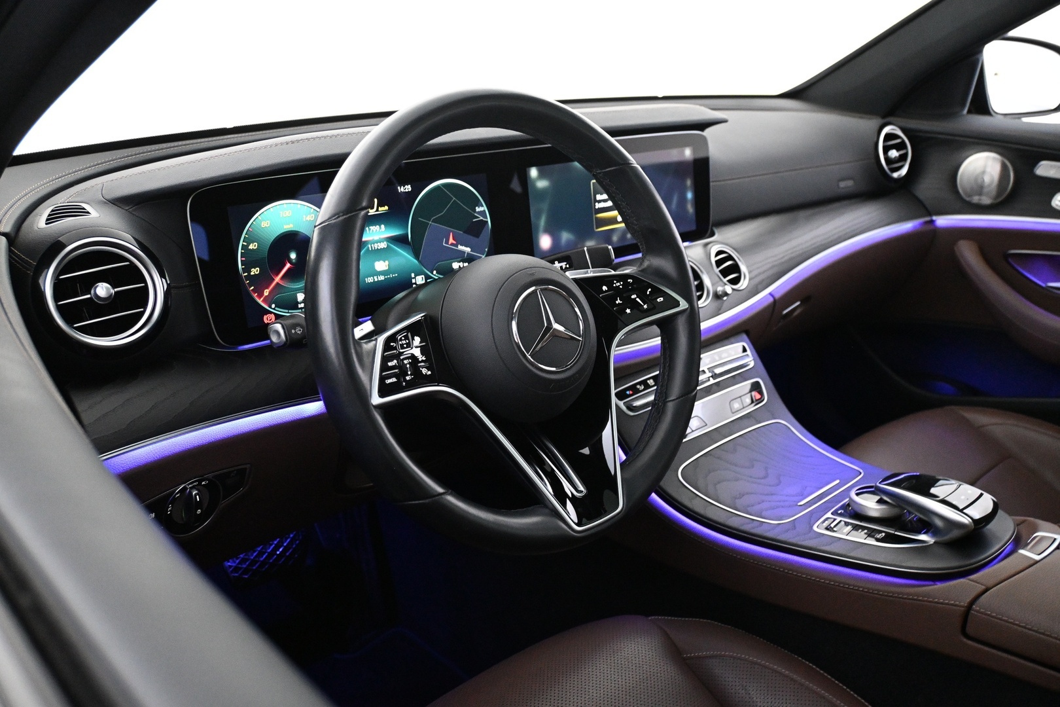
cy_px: 354
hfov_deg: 60.7
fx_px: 905
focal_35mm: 31
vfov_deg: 42.6
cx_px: 530
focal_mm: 20.5
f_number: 3.8
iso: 4000
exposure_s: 1/40
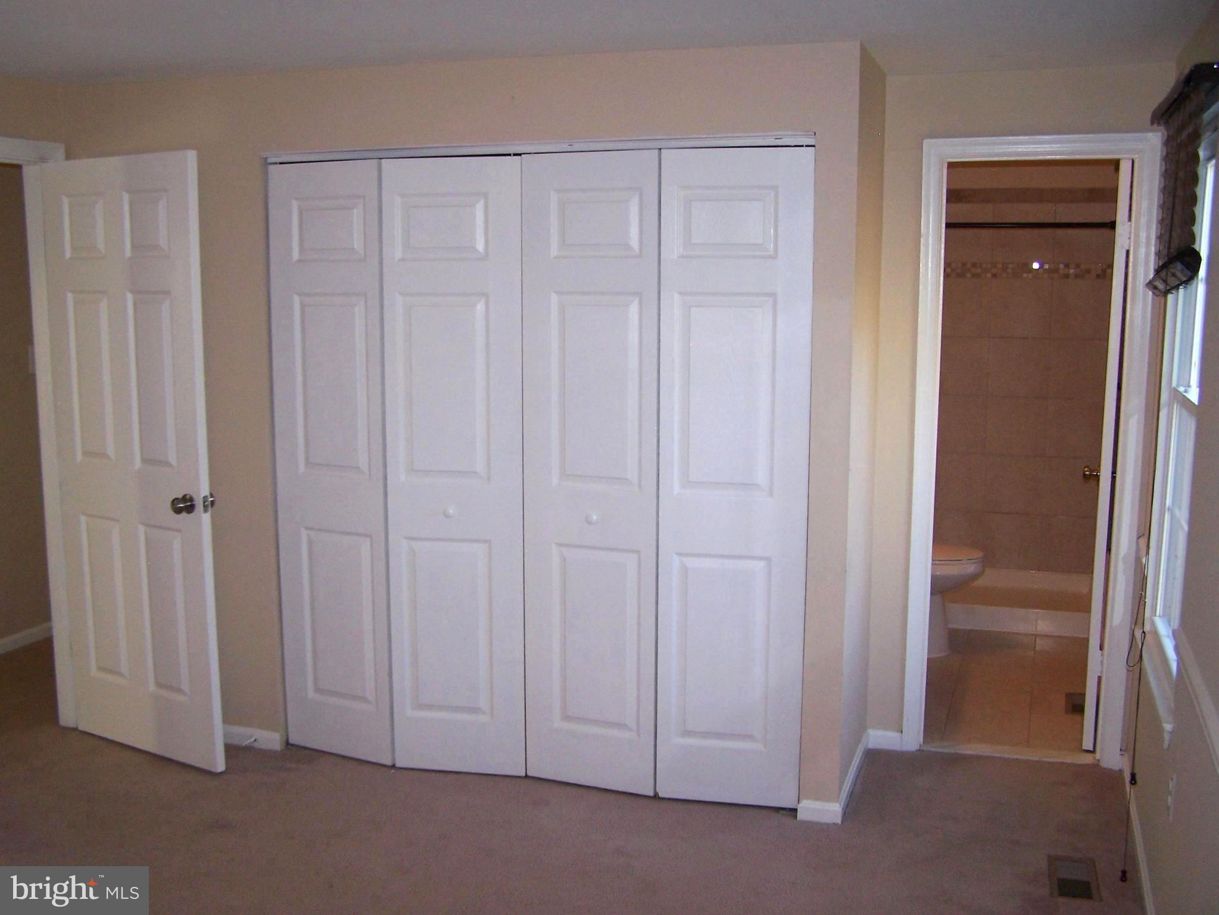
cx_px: 610
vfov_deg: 37.7
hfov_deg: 49.0
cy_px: 458
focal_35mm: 38
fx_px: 1338
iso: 140
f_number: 2.8
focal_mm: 6.3
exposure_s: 1/60
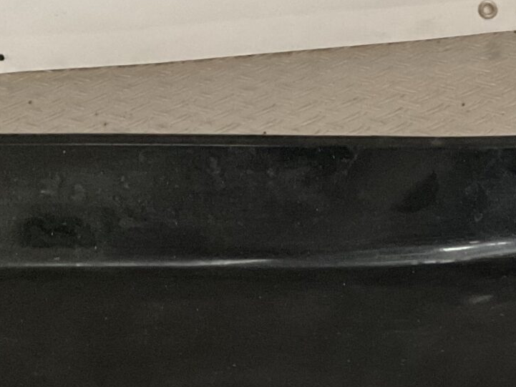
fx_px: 1536
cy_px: 476
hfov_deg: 17.0
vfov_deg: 13.9
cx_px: 811
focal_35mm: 103
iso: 200
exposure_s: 1/33
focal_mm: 3
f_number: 1.8
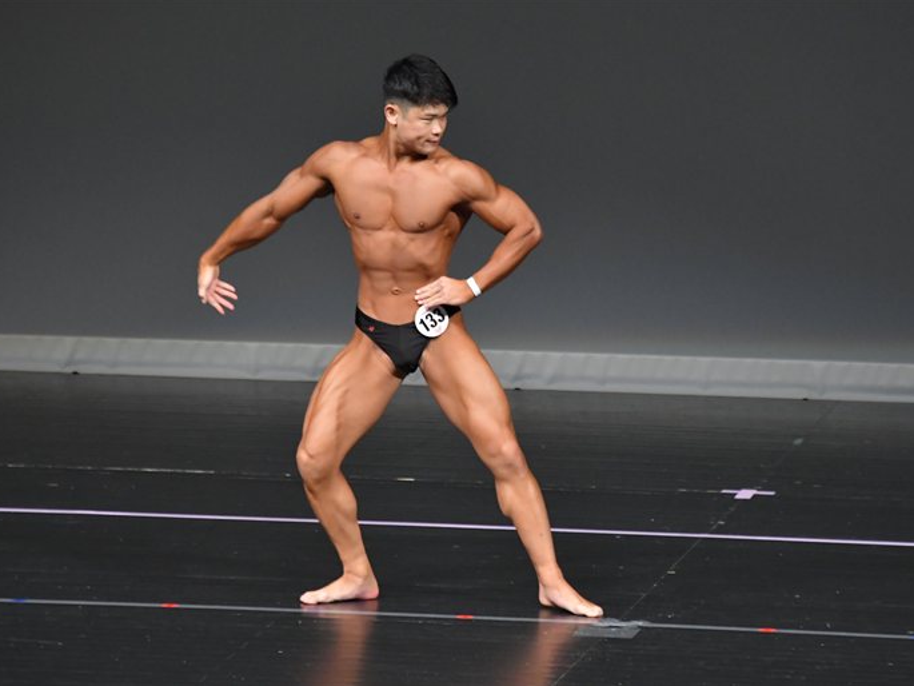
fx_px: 9903
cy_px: 343
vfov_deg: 4.0
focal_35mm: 375
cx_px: 456
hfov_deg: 5.3
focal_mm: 230
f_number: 5.6
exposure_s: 1/400
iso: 4000
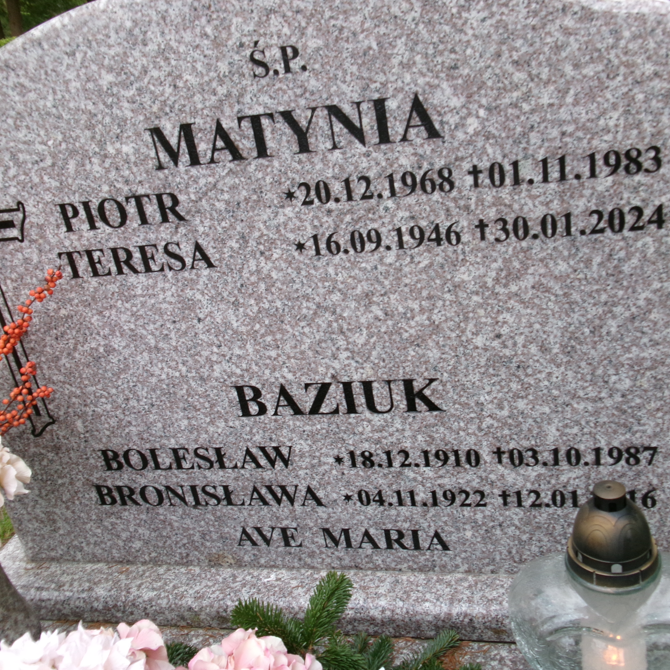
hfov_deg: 48.4
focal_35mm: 34
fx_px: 745
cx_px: 358
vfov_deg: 48.4
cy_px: 329
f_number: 3.9
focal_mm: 5.1
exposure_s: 1/100
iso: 100
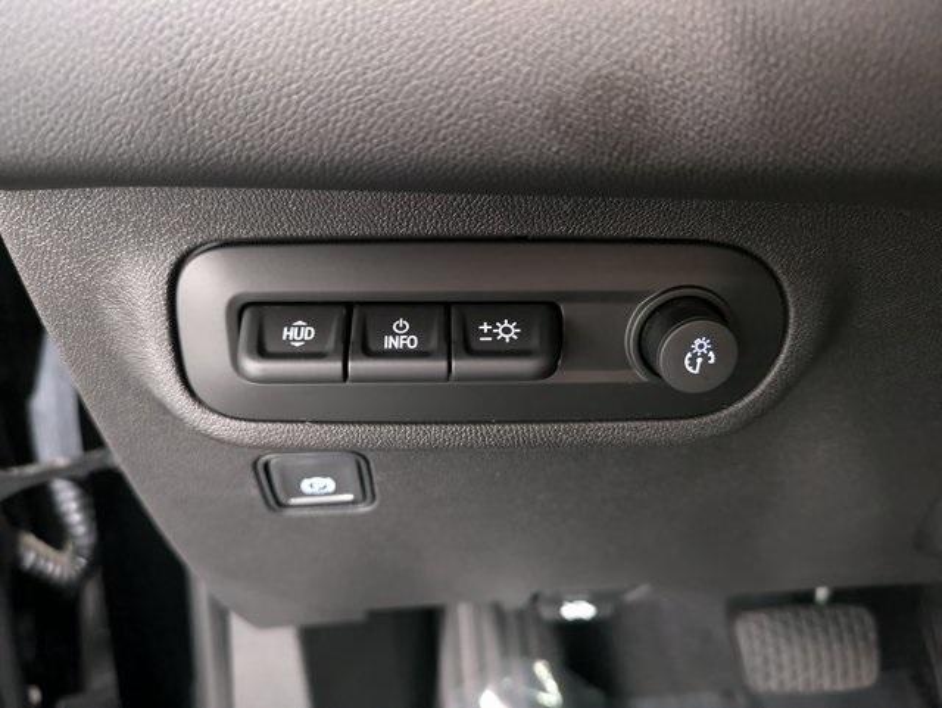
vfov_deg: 54.9
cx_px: 471
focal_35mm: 25
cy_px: 354
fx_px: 681
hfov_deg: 69.4
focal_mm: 5.43
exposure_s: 1/16.7
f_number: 1.89
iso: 1047
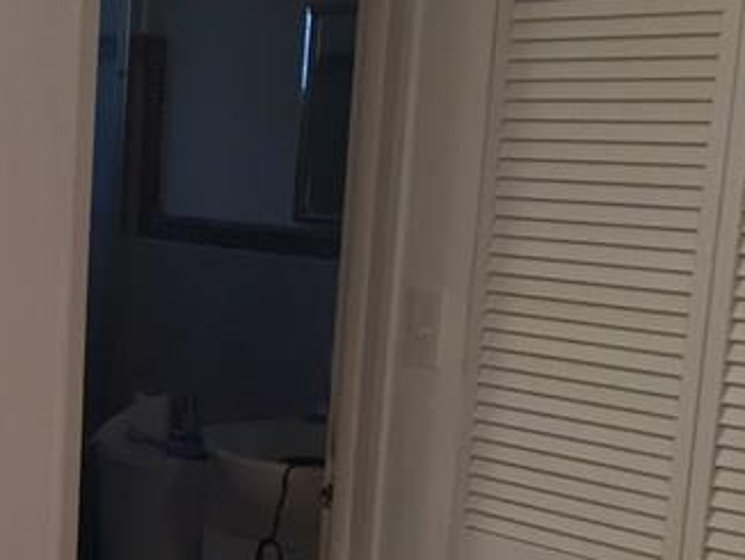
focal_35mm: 91
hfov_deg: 19.6
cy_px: 578
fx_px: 1960
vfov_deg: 15.9
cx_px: -254
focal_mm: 4.15
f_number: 2.2
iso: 80
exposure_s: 1/30
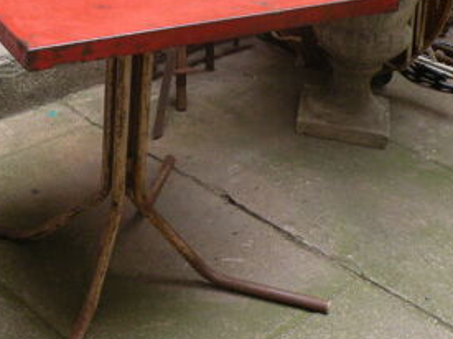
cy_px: 165
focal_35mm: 59
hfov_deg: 32.3
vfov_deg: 24.8
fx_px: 772
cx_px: 128
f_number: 2.8
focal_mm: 4.7
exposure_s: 1/52.1
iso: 220
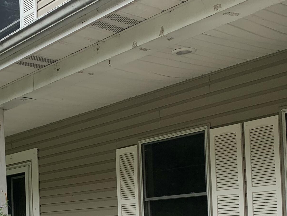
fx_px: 539
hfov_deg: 29.3
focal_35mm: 65
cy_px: 227
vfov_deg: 21.6
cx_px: 71
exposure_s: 1/849
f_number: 1.8
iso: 25
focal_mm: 4.25
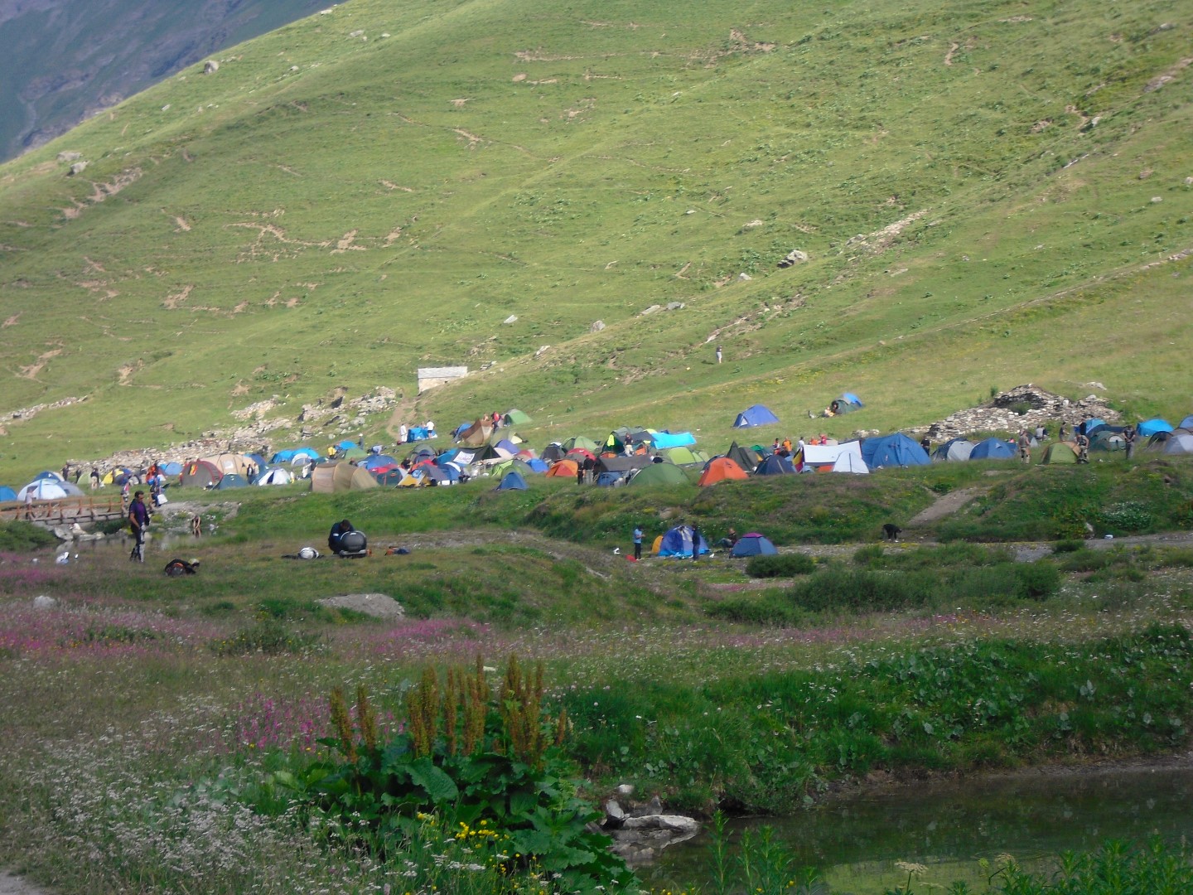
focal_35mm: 107
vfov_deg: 13.8
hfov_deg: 18.4
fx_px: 3688
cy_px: 448
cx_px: 596
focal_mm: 18.9
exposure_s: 1/250
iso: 100
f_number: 5.6
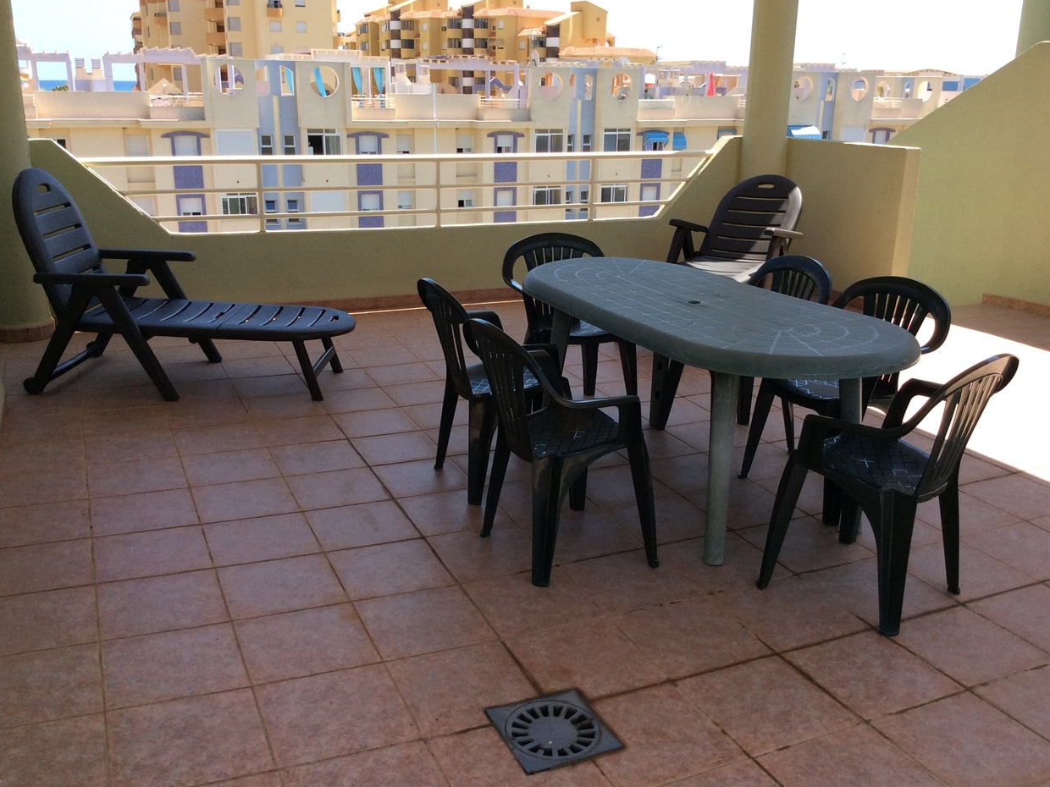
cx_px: 522
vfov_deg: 41.8
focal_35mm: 34
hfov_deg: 54.0
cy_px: 386
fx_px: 1031
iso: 32
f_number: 2.4
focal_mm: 3.3
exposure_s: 1/733
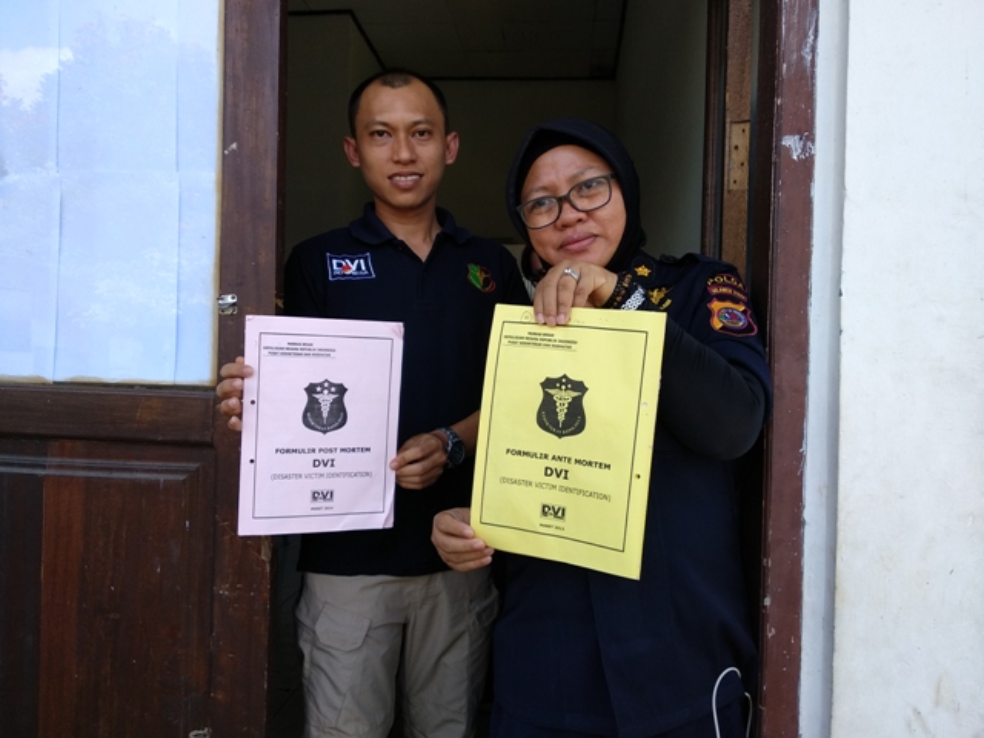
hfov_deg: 67.3
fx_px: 739
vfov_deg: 53.1
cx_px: 492
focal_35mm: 26
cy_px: 369
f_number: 2.2
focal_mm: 3.81
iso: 100
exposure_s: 1/189
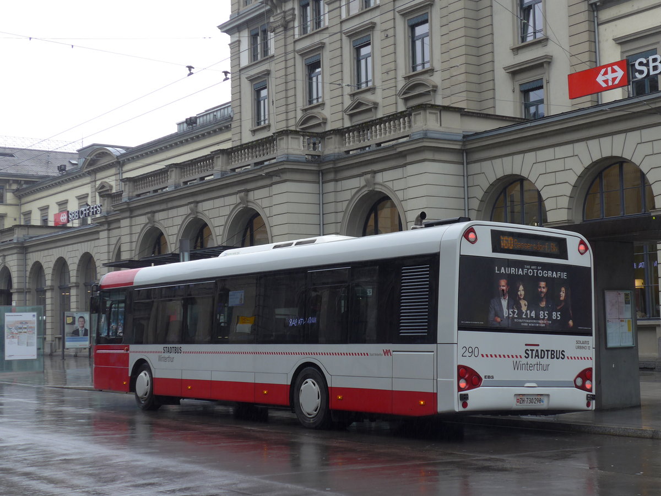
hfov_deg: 32.7
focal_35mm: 59
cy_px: 248
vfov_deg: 24.8
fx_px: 1127
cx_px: 330
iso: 100
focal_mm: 12
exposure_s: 1/60
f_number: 3.5
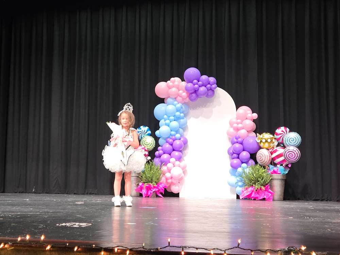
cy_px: 128
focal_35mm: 23
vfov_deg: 58.9
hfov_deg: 73.9
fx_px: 226
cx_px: 170
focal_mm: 5.4
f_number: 1.8
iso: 320
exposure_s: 1/120
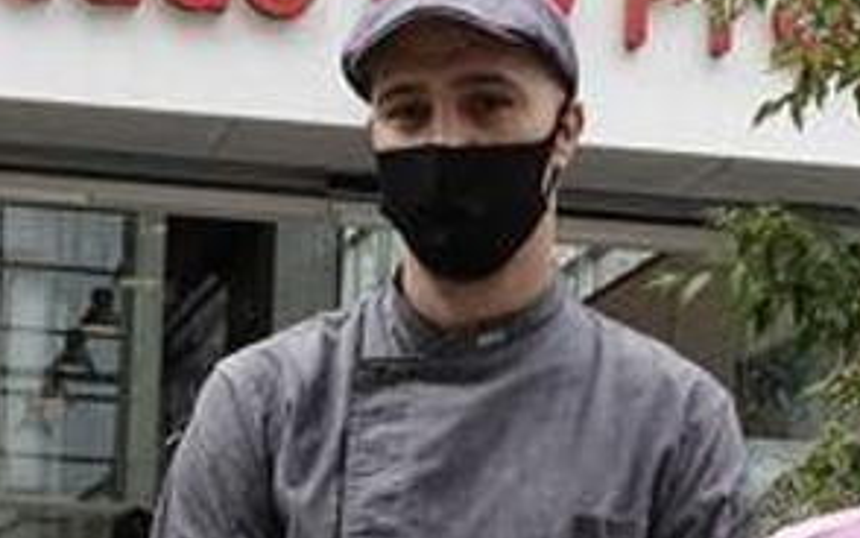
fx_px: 3118
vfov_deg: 9.5
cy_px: 882
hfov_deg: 15.7
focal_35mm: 133
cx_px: 278
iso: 100
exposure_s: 1/160
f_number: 2.8
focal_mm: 8.8
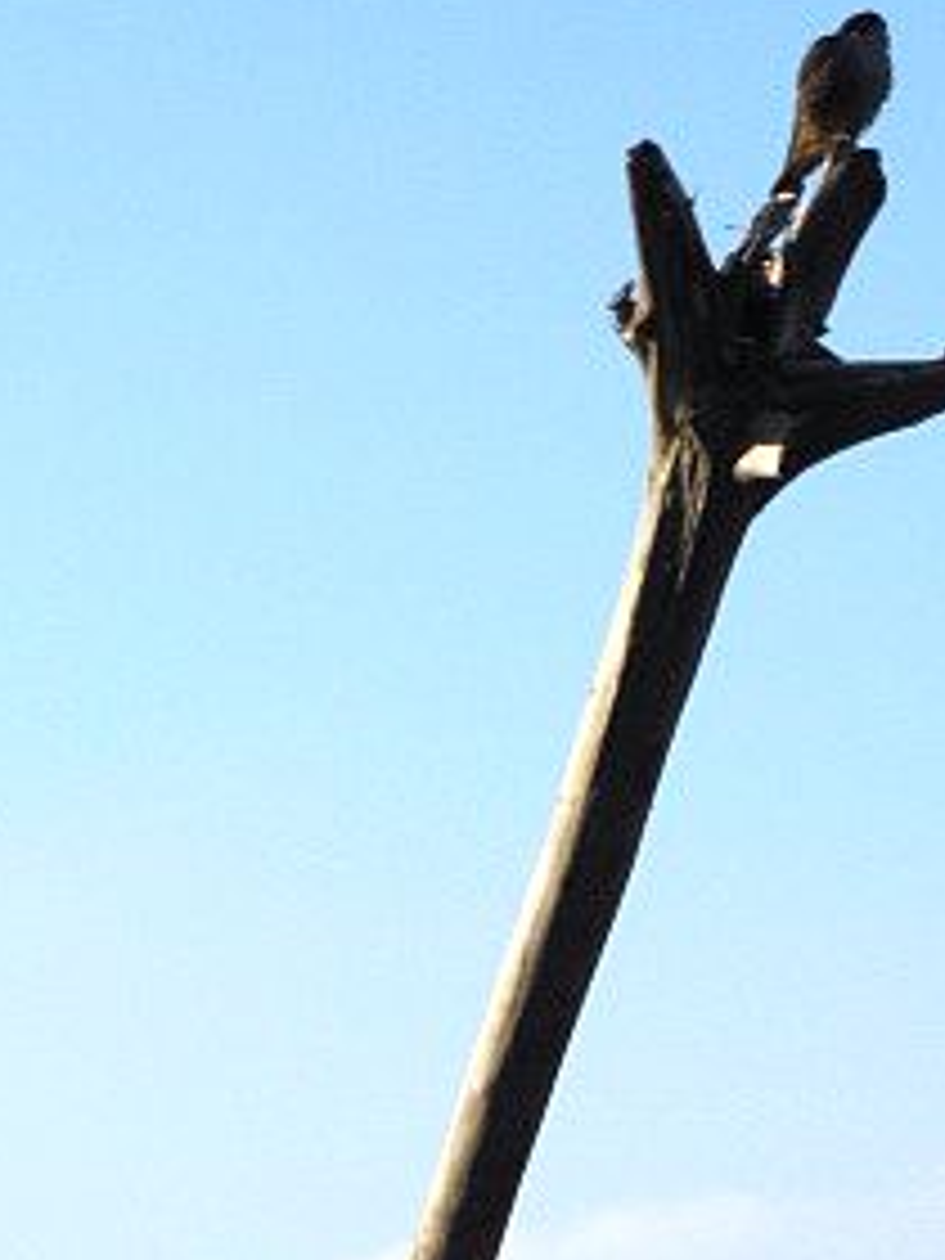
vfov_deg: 8.1
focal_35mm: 242
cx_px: 765
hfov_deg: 6.1
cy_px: 1305
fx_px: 8809
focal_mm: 19.1
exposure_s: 1/1000
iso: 125
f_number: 4.7
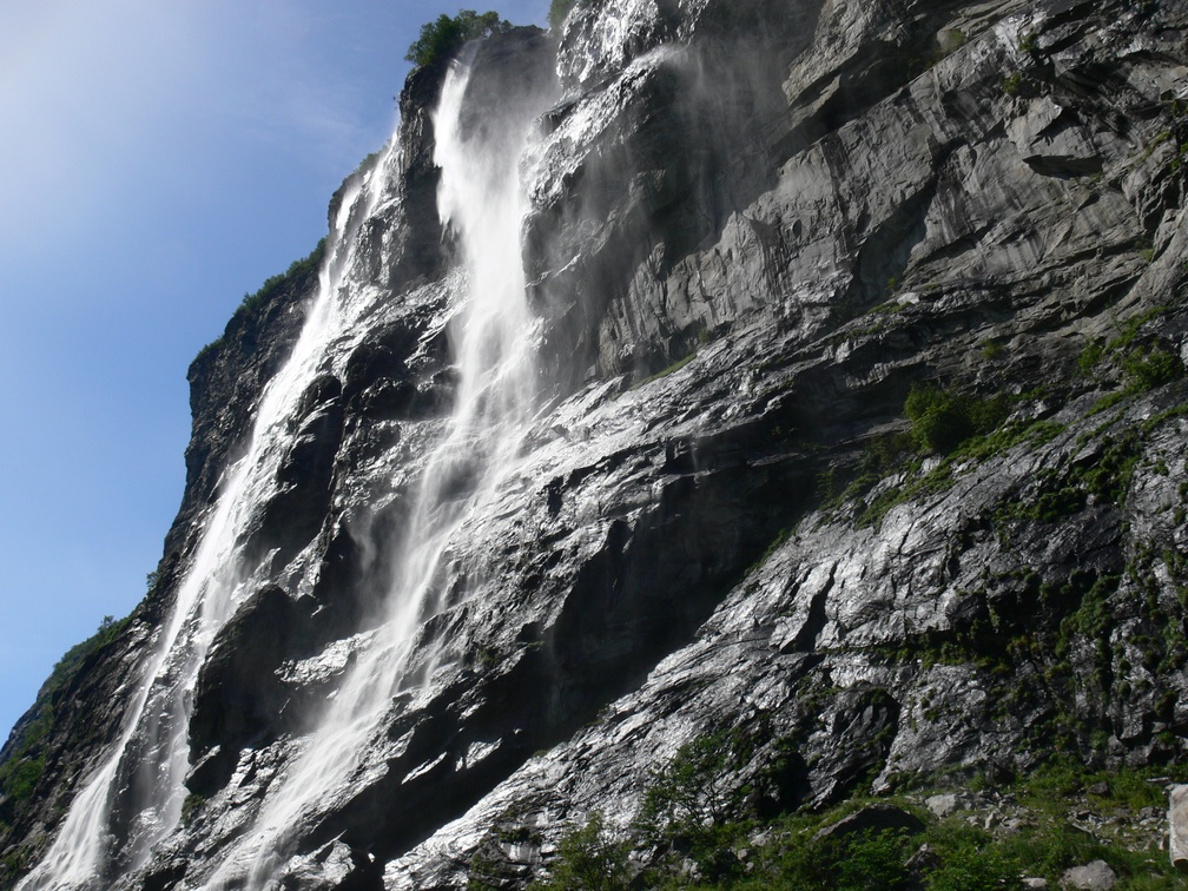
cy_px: 446
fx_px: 1201
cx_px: 594
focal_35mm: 35
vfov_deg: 40.7
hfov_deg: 52.6
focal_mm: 7.4
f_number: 5.6
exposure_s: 1/160
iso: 80
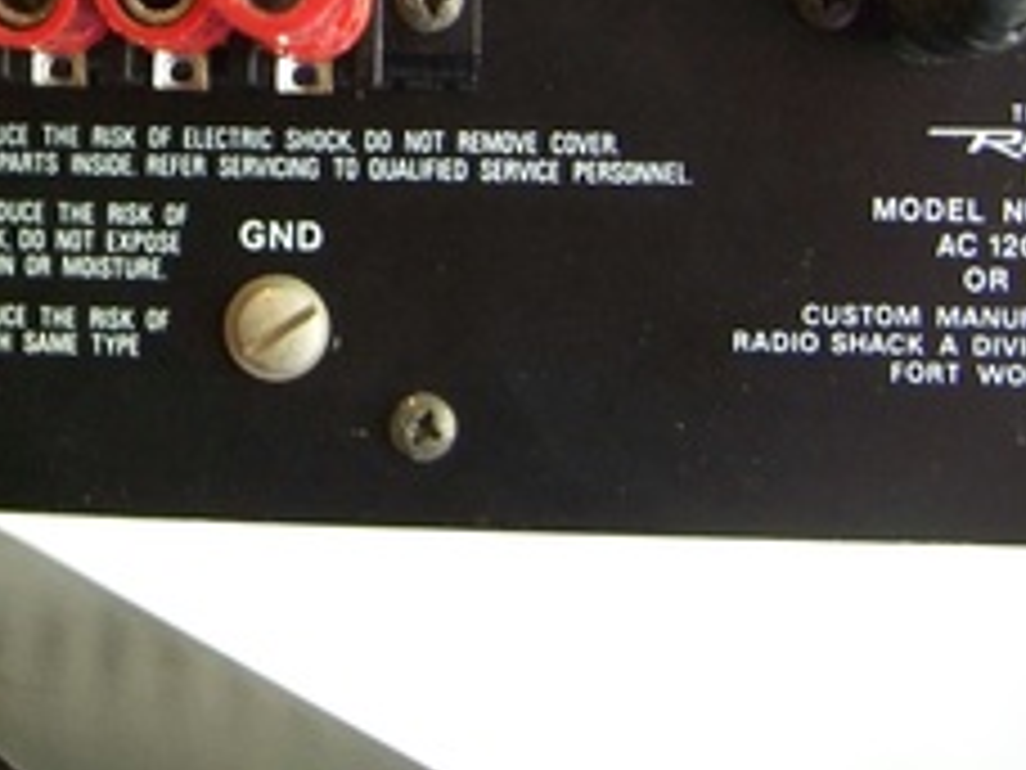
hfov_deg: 23.9
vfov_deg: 18.4
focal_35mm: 78
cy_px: 0
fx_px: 2312
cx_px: -9
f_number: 2.8
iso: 400
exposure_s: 1/15
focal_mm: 7.8
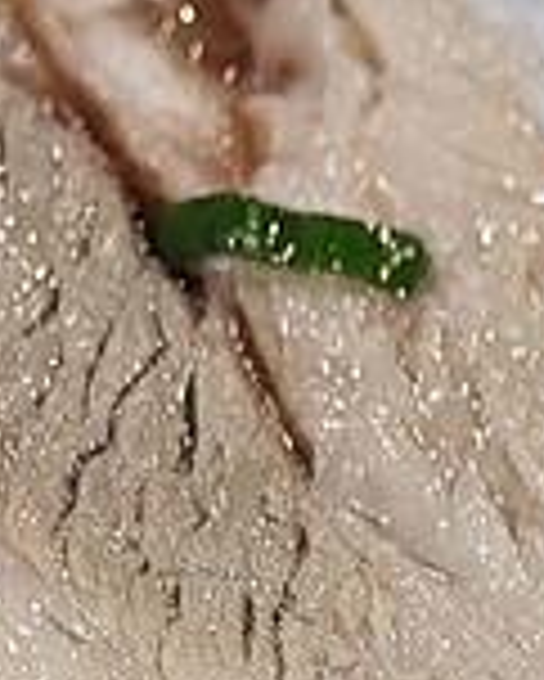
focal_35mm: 388
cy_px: 851
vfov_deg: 5.0
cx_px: 665
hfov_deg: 4.0
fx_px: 7801
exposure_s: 1/100
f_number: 1.8
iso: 320
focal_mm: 12.28
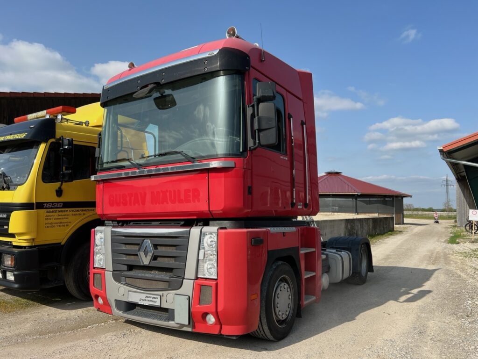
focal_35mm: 26
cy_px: 180
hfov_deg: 67.3
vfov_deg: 53.1
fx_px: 359
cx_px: 239
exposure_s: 1/3571
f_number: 1.5
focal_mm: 5.7
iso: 50
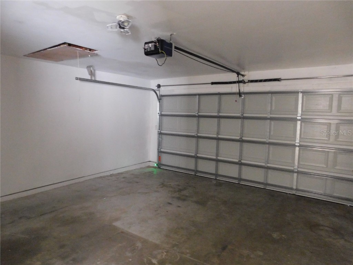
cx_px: 176
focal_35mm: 23
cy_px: 132
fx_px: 235
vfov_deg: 58.9
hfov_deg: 73.9
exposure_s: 1
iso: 900
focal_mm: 4
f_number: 3
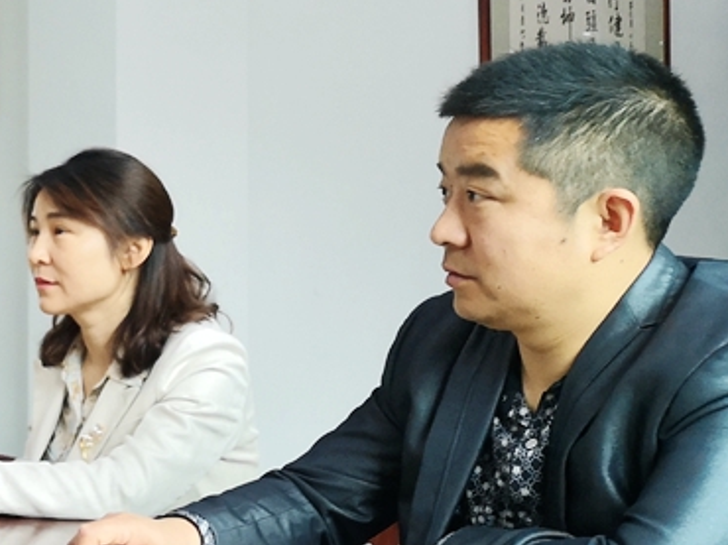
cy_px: 273
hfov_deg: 23.5
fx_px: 1513
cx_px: -254
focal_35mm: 72
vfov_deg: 20.4
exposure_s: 1/50
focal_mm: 4.75
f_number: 1.8
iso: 200
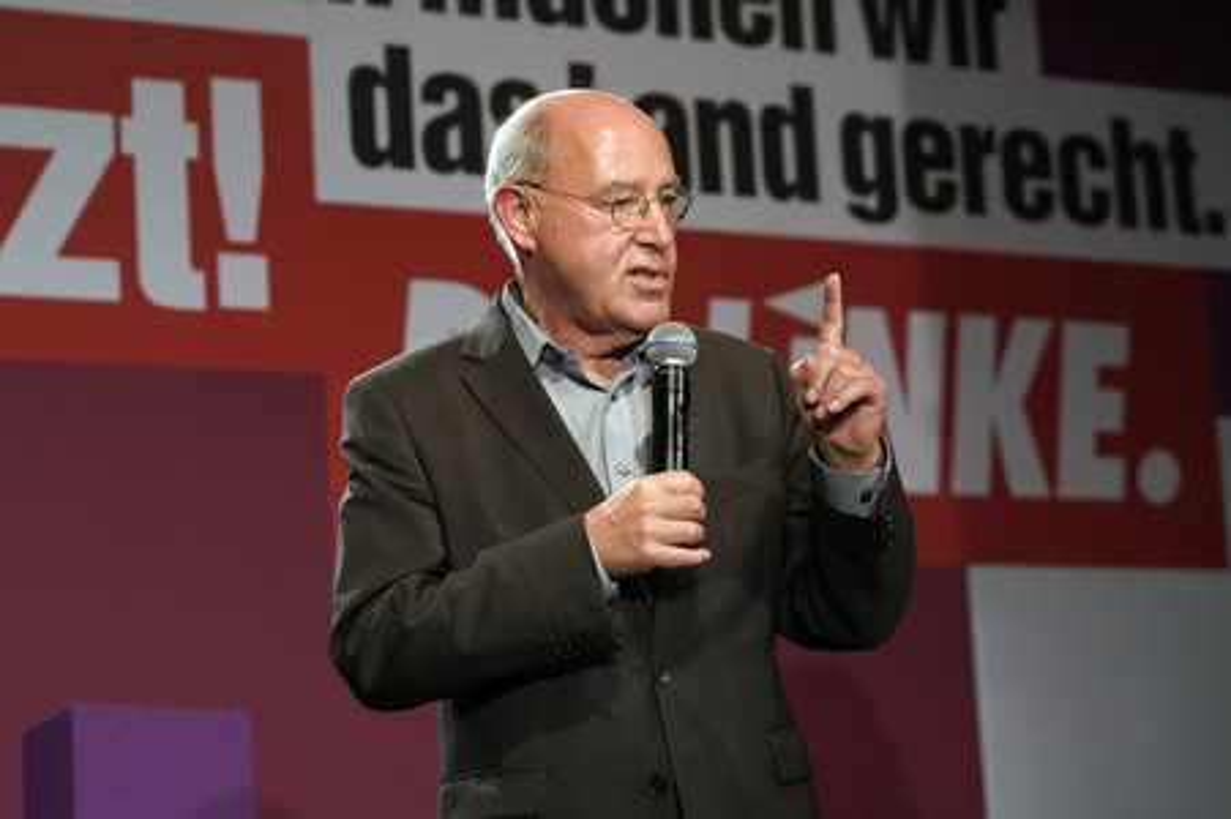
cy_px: 410
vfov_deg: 16.0
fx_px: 2904
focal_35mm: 85
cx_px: 616
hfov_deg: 23.9
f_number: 4.5
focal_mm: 85
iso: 2000
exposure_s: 1/640
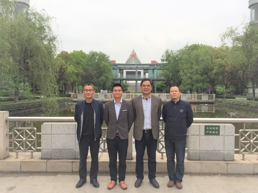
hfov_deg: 61.7
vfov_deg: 48.2
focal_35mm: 29
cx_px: 129
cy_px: 96
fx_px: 216
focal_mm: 4.15
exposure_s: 1/501
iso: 32
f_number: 2.2
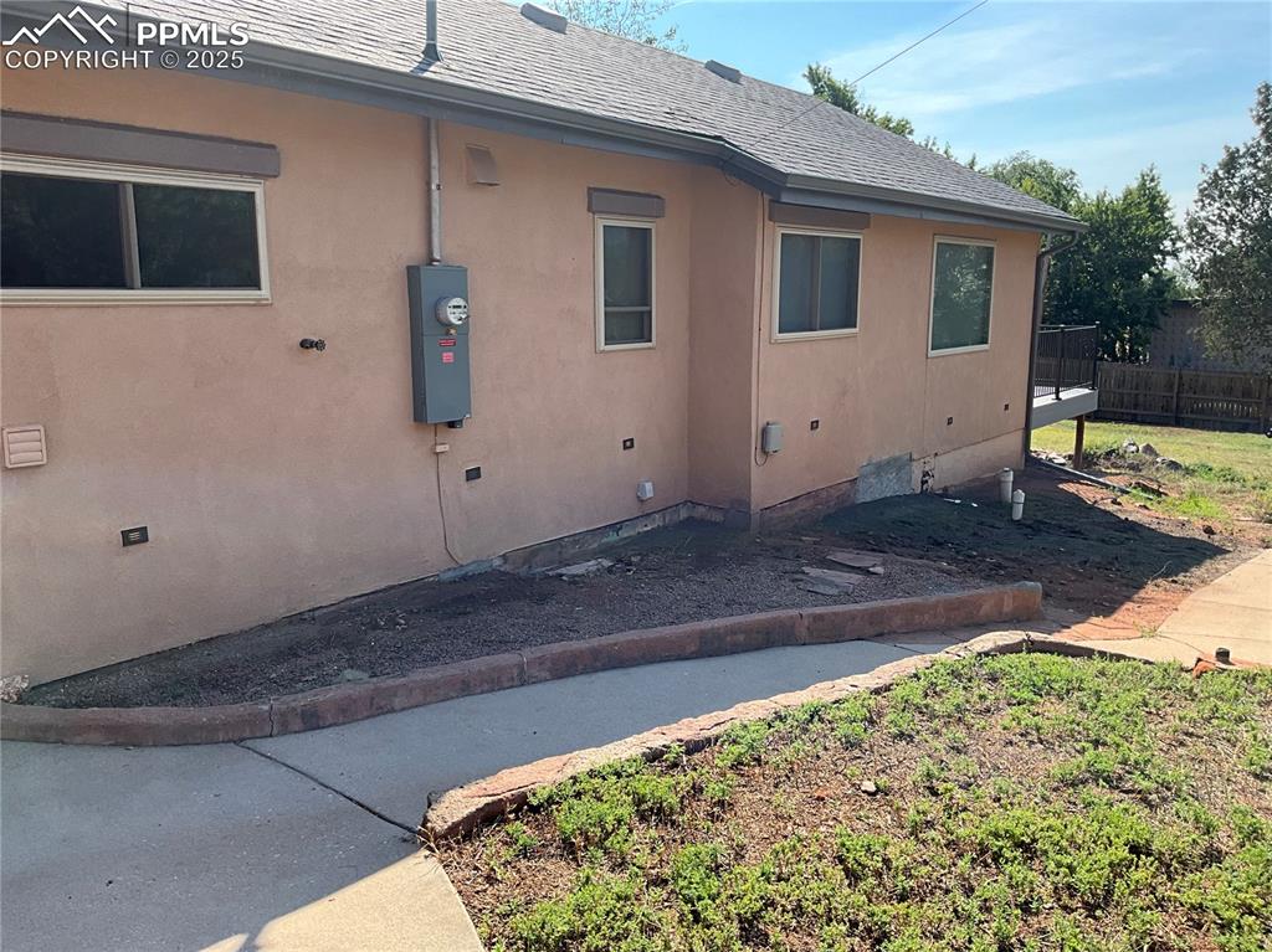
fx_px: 1065
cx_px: 636
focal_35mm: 29
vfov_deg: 48.2
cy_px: 476
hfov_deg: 61.7
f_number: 1.8
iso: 25
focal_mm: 3
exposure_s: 1/842
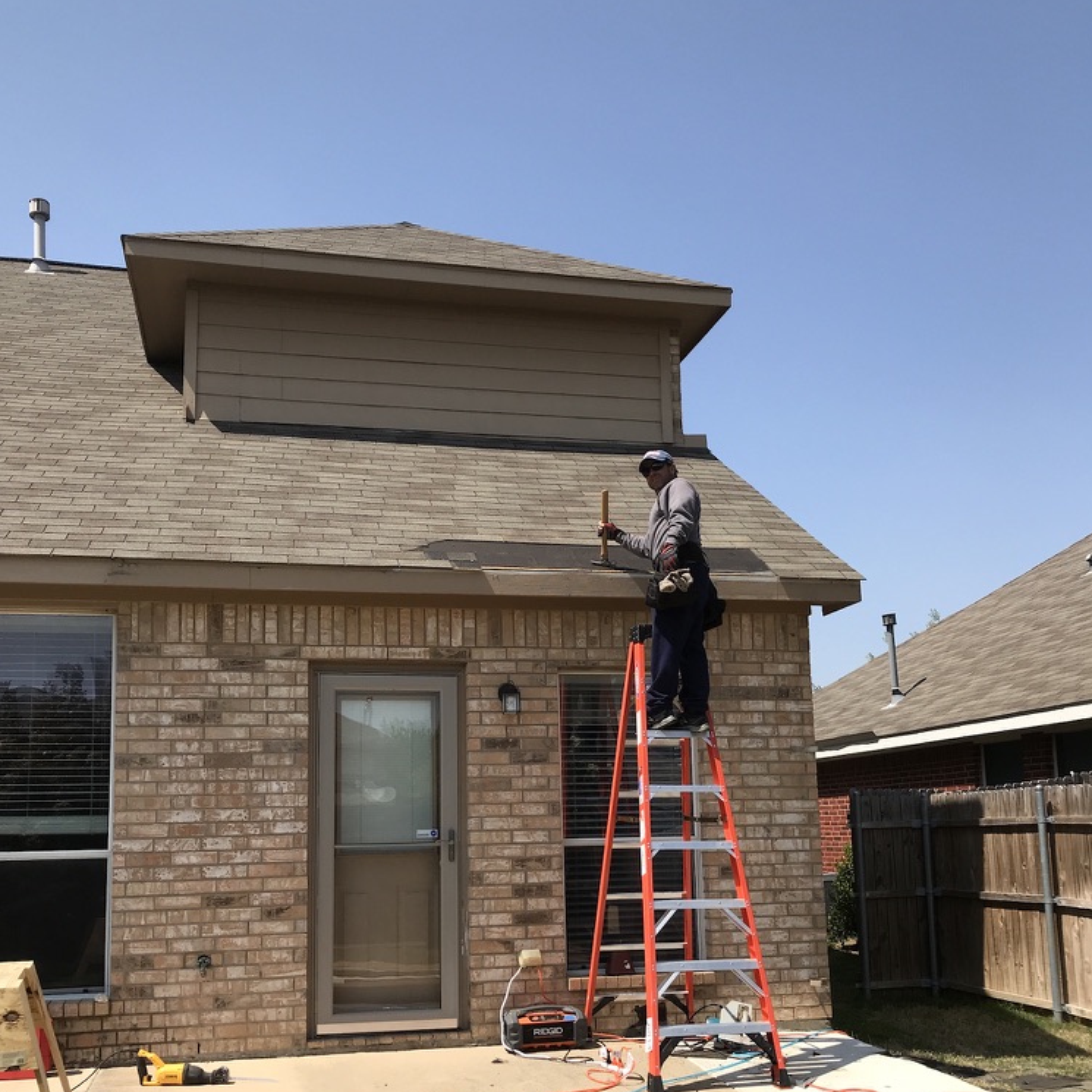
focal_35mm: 34
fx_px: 1213
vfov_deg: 47.9
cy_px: 690
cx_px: 536
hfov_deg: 48.4
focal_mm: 3.99
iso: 20
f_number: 1.8
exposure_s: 1/2128
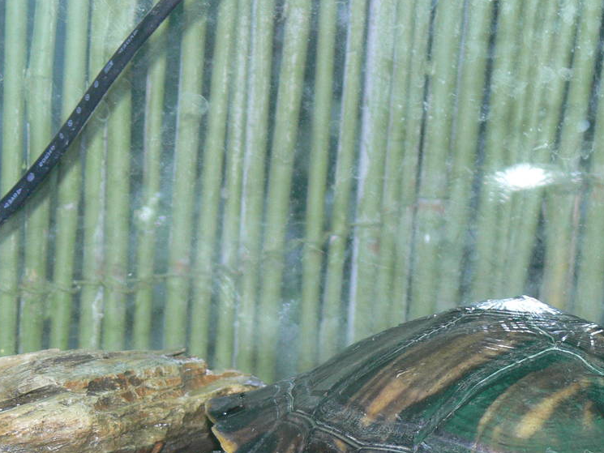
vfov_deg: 11.2
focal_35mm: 131
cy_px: 457
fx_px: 2286
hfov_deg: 14.9
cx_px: 549
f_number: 3.2
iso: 100
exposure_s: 1/30
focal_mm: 12.8
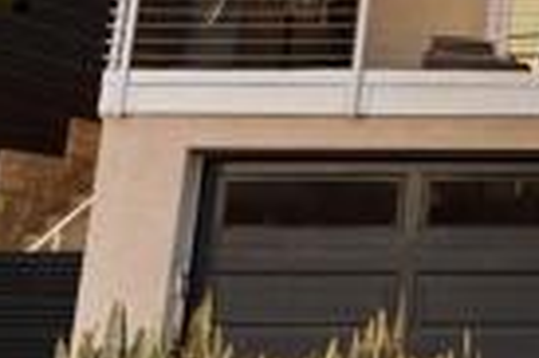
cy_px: -49
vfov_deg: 14.5
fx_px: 1366
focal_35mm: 91
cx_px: 956
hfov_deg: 18.0
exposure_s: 1/4
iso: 250
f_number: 8
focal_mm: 19.5
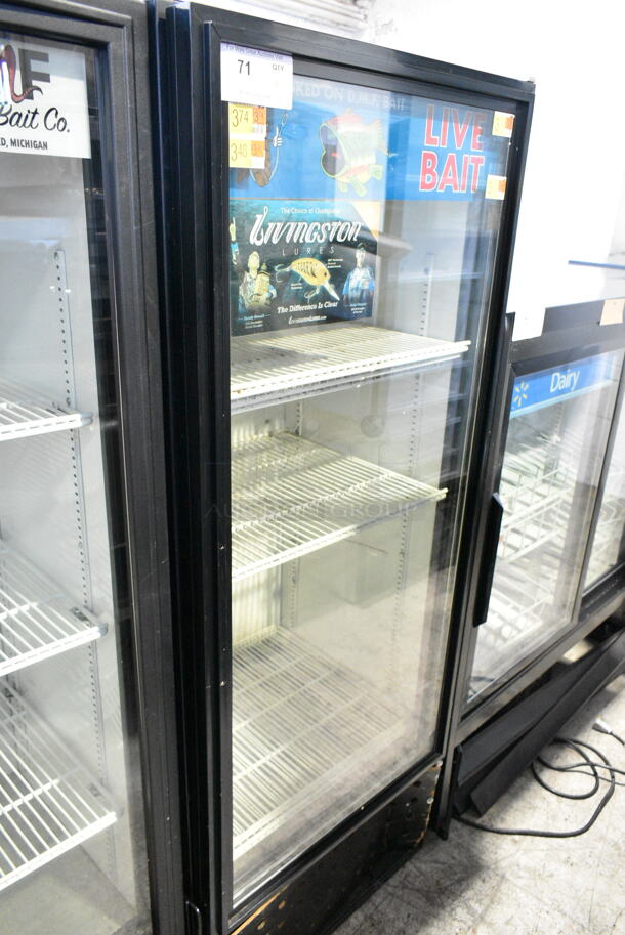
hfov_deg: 48.0
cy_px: 468
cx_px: 312
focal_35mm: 27
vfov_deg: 67.3
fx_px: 702
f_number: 5
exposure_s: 1/100
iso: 6400
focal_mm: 18
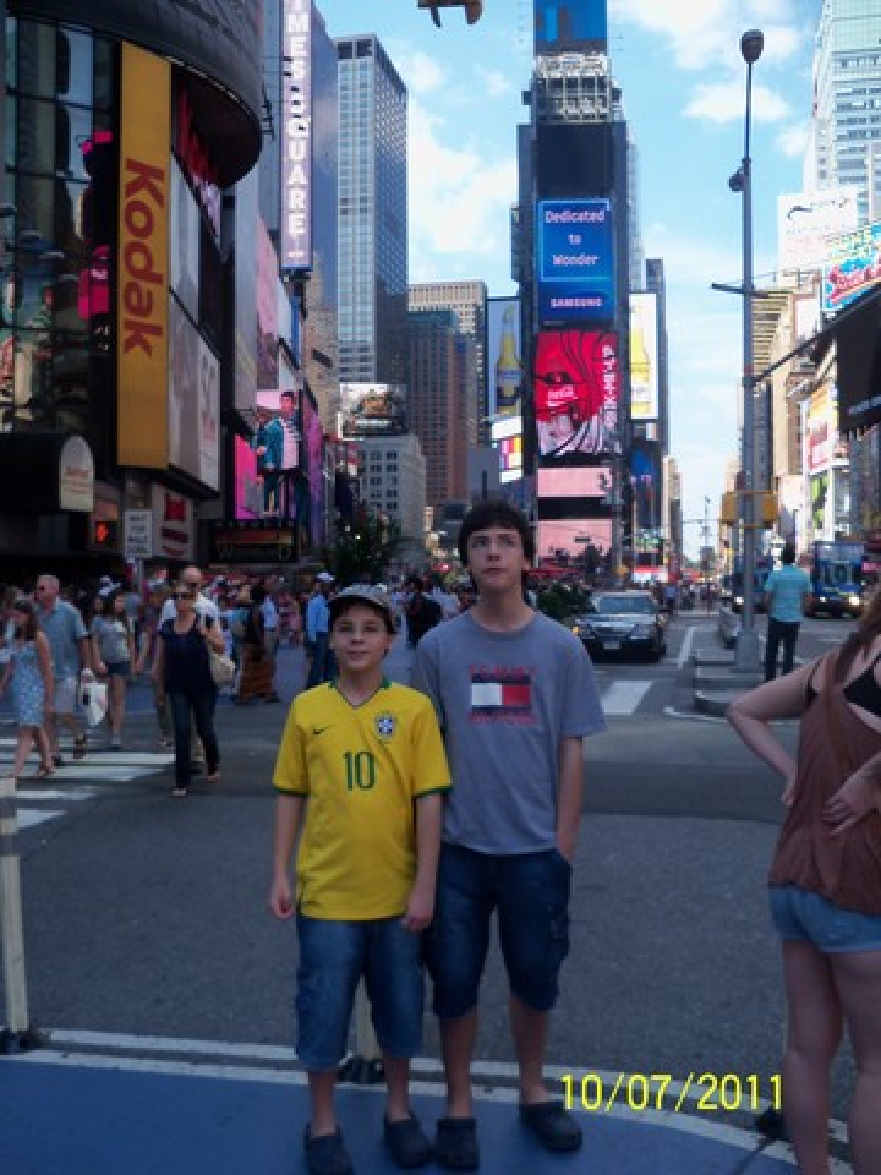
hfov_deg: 40.7
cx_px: 440
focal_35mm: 35
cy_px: 588
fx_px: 1188
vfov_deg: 52.6
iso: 80
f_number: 3.5
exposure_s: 1/250
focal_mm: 6.2
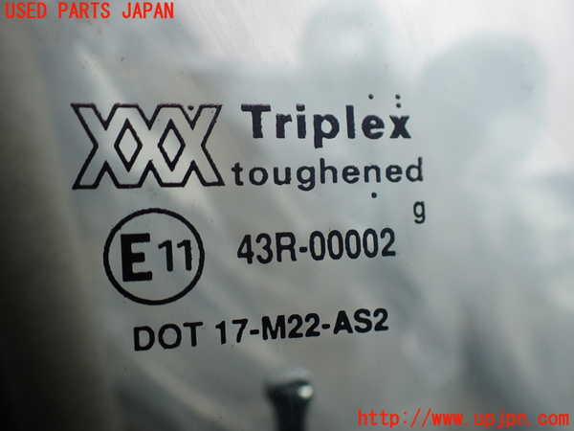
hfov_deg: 60.0
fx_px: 497
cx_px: 287
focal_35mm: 30
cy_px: 216
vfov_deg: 46.8
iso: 200
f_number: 2.3
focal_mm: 5.4
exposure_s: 1/125
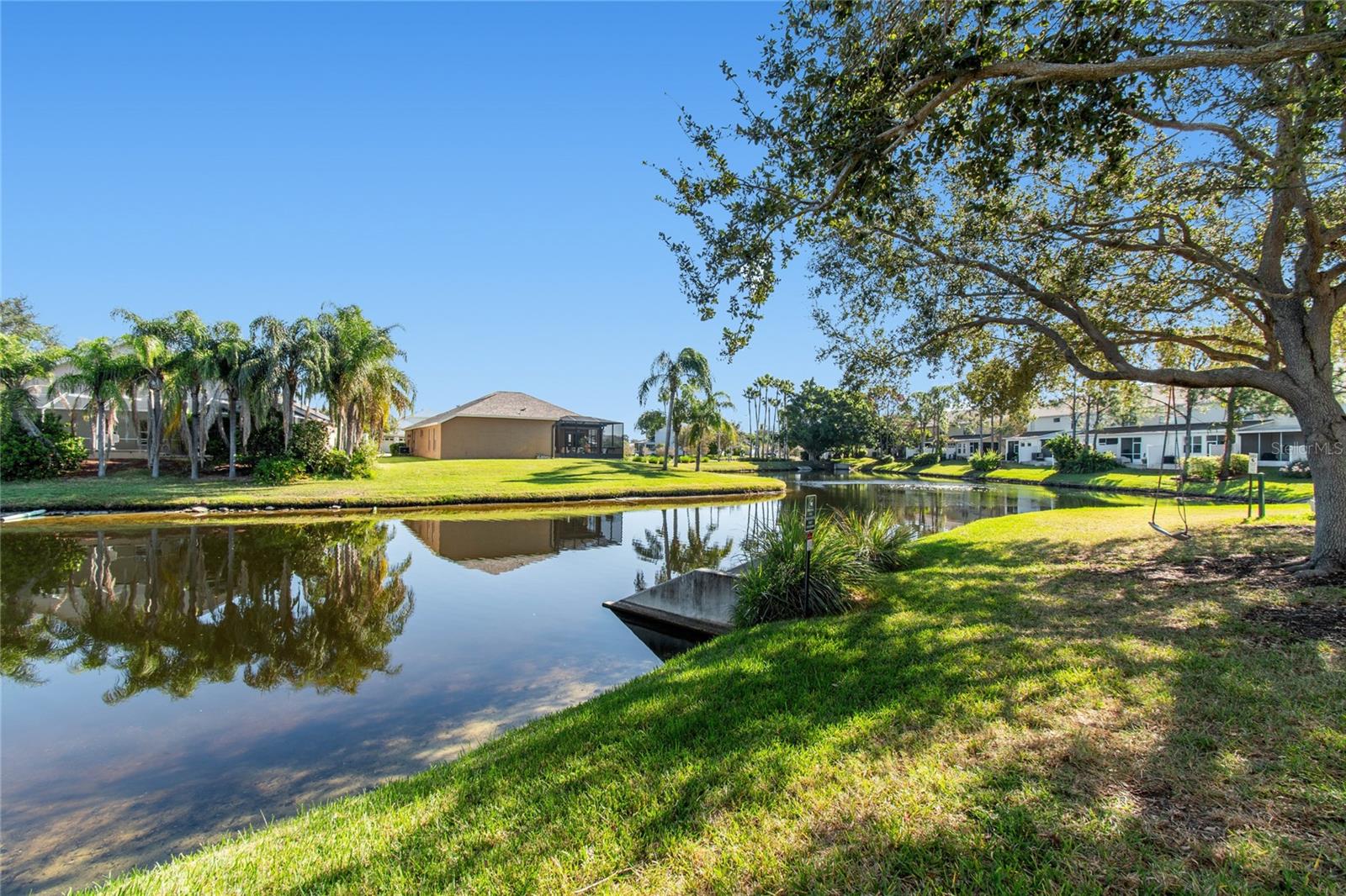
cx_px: 673
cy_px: 448
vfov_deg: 77.3
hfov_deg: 100.4
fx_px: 561
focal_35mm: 15
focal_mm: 10
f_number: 7.1
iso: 100
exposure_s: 1/125
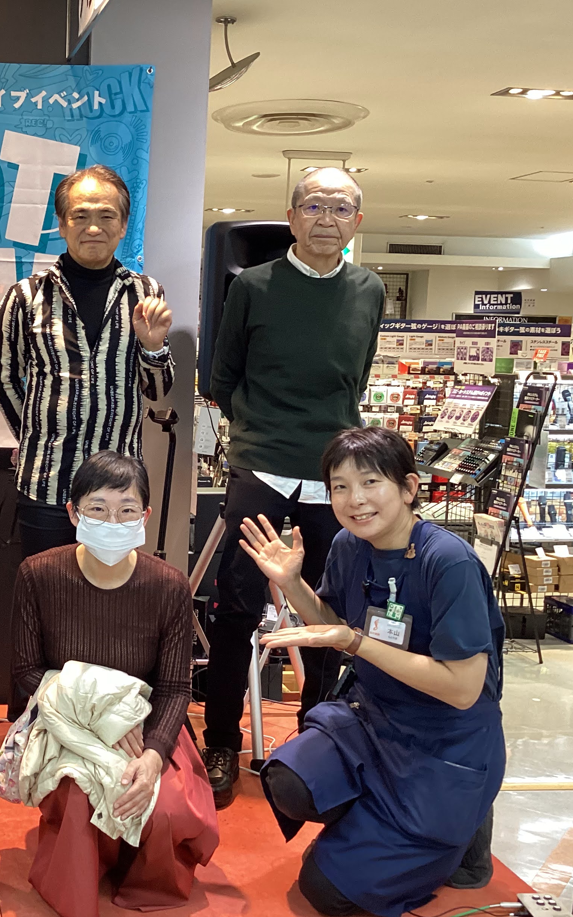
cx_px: 39
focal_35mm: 44
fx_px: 1099
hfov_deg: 27.9
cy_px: 458
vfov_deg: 45.3
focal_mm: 3.3
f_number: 2.4
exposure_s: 1/50
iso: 125
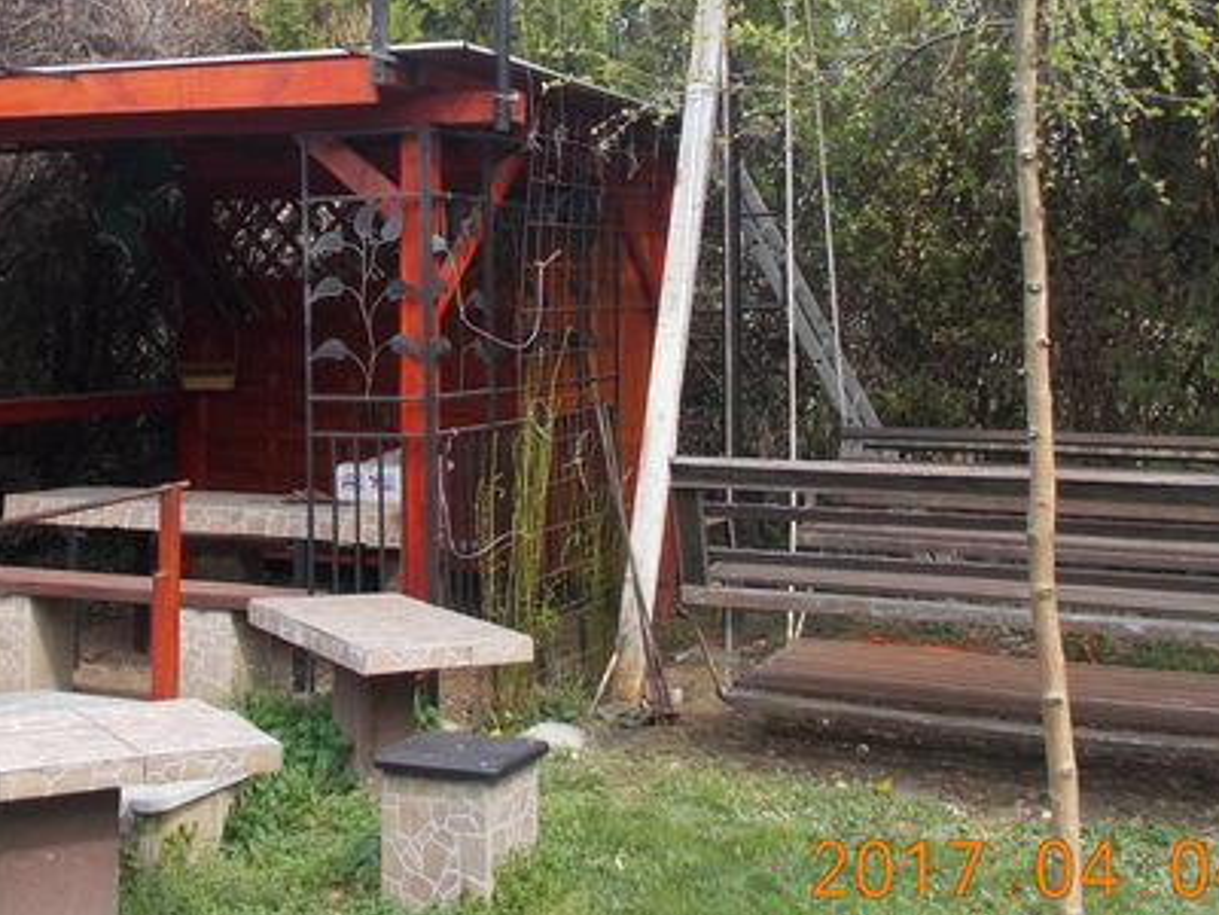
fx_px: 1831
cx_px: 430
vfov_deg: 27.4
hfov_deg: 36.5
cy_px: 171
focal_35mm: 52
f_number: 3.2
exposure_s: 1/200
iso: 80
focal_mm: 4.6
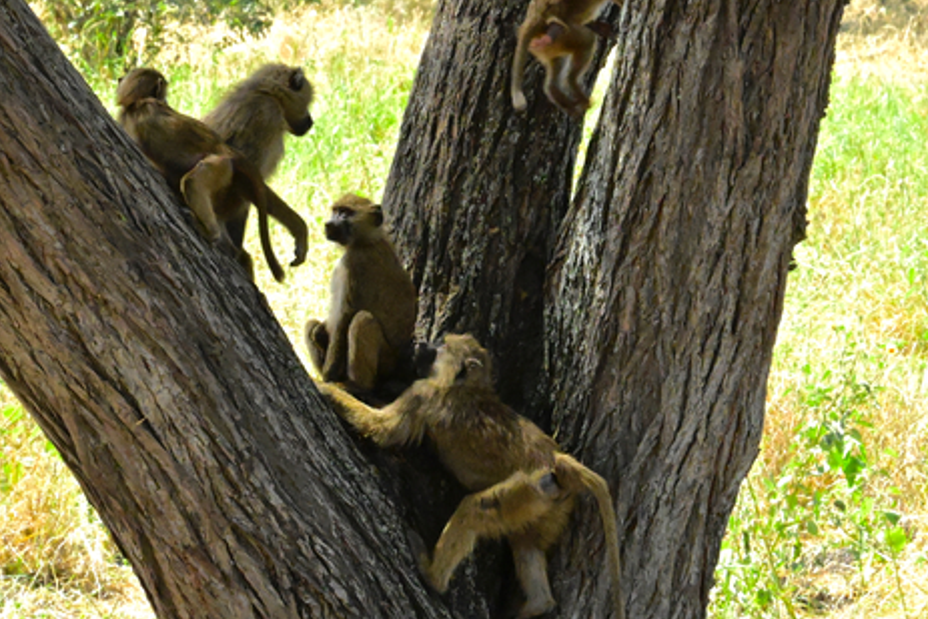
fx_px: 7684
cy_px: 264
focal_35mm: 298
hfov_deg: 6.9
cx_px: 393
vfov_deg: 4.6
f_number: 25
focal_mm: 230
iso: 10000
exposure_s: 1/200
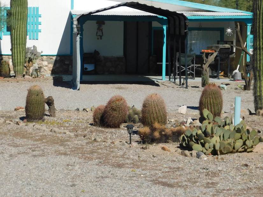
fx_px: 1072
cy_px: 71
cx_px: 82
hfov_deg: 14.0
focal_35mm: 141
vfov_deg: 10.5
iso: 125
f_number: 9
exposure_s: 1/400
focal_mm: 16.1
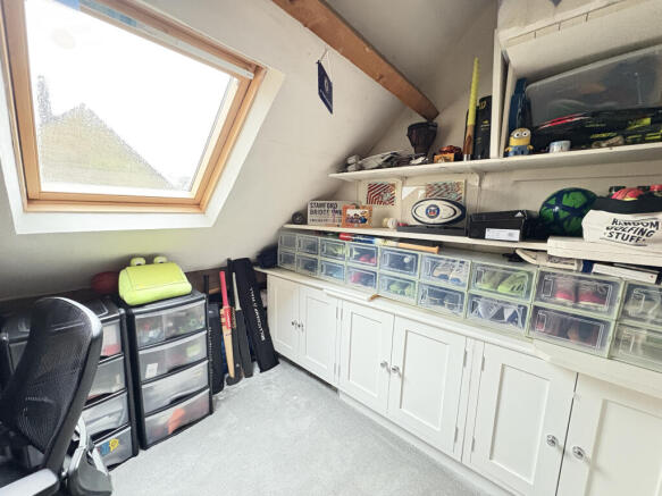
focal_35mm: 14
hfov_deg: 102.1
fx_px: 268
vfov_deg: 85.7
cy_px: 248
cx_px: 331
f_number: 2.2
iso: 1250
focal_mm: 2.22
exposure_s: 1/30
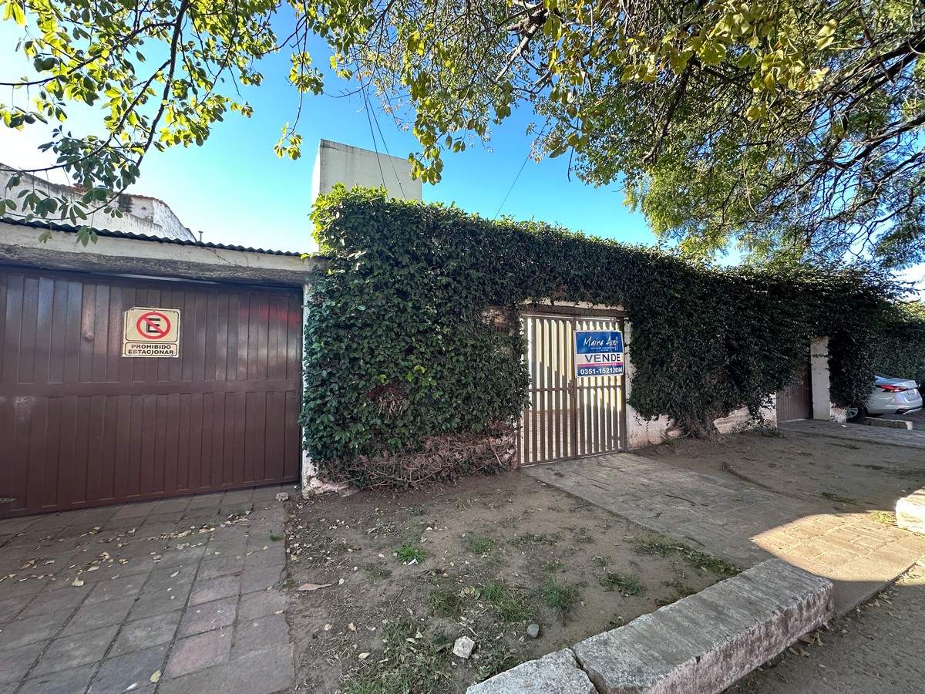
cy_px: 347
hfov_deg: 102.1
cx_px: 462
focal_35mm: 14
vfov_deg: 85.7
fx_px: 374
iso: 50
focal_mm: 2.22
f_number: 2.2
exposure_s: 1/99
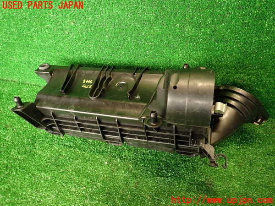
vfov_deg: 54.9
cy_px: 103
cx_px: 138
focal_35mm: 25
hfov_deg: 69.4
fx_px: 199
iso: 200
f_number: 2
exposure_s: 1/30
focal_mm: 4.5
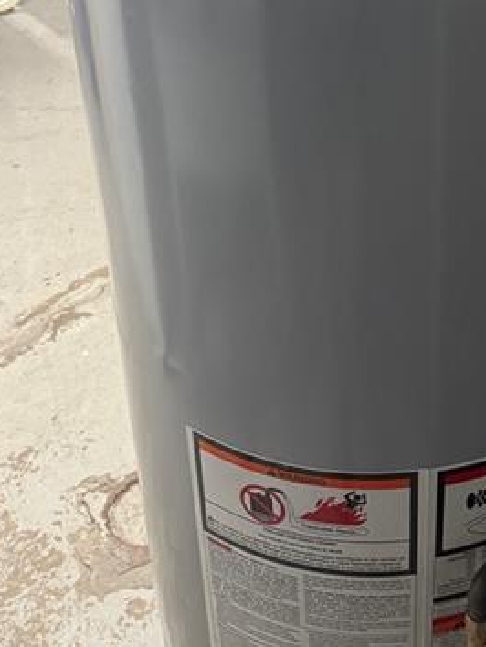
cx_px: 367
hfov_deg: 27.7
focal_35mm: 52
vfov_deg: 35.7
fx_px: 972
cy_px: 141
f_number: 1.78
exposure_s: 1/60
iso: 640
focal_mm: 6.76
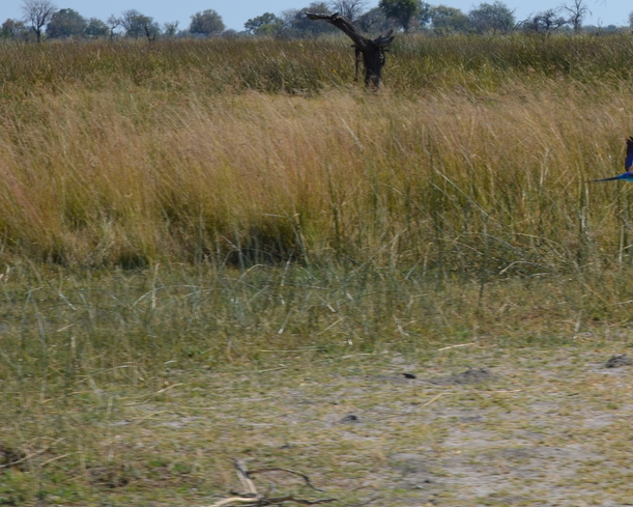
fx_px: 3035
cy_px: 140
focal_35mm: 162
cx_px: 649
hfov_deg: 11.8
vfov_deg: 9.5
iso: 100
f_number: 8
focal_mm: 55
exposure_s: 1/320
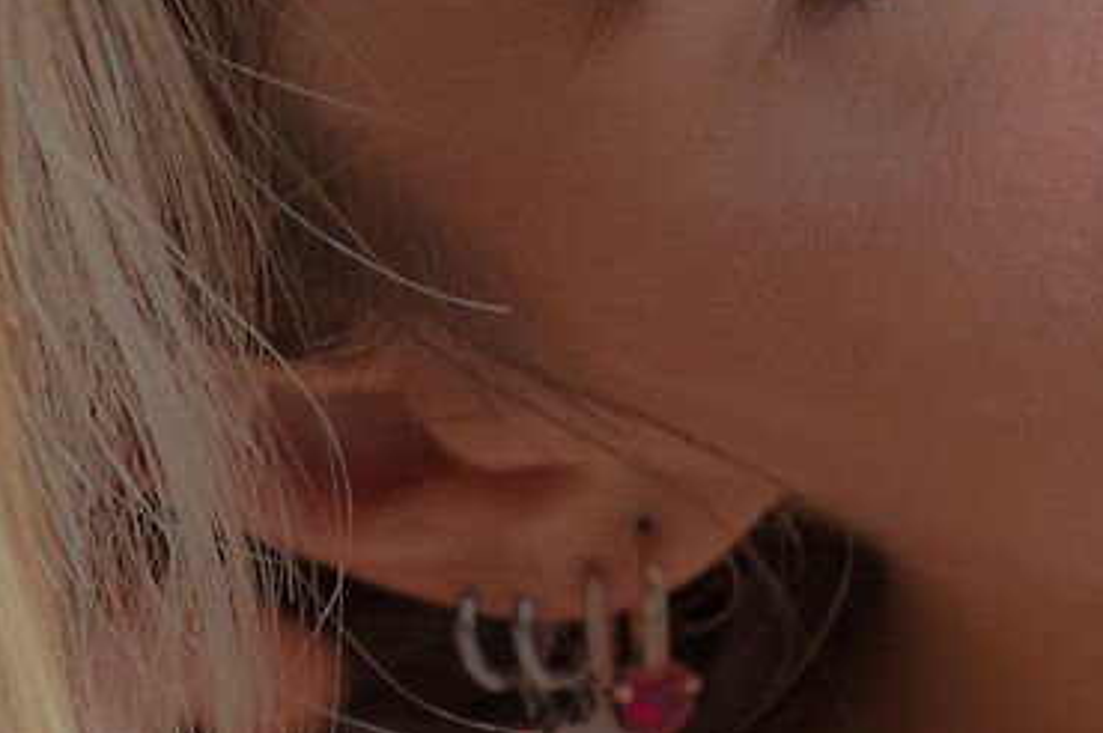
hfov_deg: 3.7
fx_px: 16897
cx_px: 1234
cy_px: -136
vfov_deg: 2.5
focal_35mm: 552
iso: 100
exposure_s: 1/80
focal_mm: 85
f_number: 5
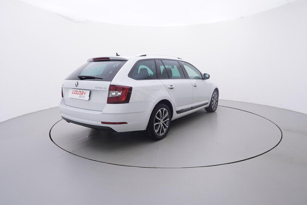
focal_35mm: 22
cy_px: 102
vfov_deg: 56.2
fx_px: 192
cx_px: 154
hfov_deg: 77.3
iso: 200
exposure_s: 1/80
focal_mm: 15
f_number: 5
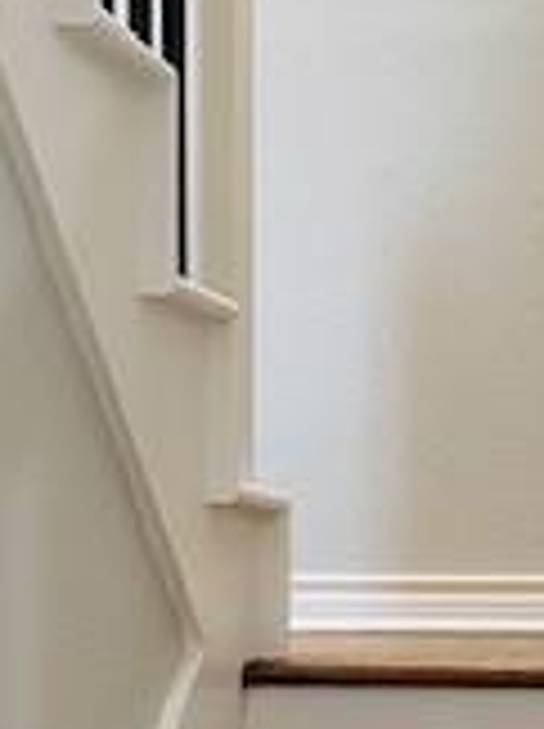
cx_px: 634
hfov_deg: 13.9
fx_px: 2164
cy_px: 580
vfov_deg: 18.9
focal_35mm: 103
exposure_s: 1/60
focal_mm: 4.25
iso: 160
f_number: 1.8
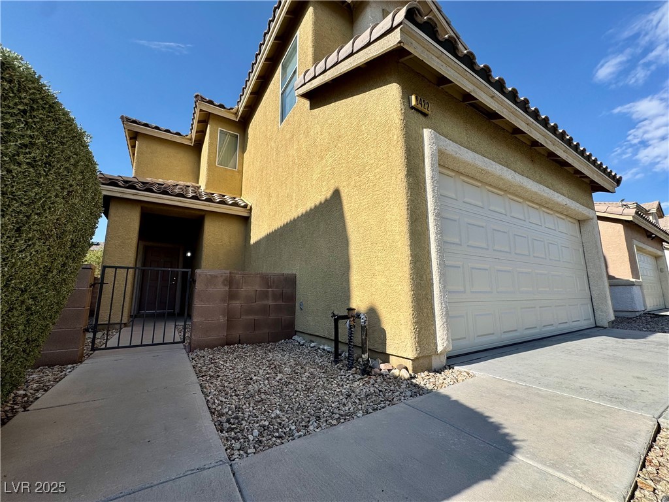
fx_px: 271
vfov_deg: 85.7
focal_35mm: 14
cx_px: 334
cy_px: 251
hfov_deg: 102.1
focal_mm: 2.22
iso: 50
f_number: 2.2
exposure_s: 1/2083
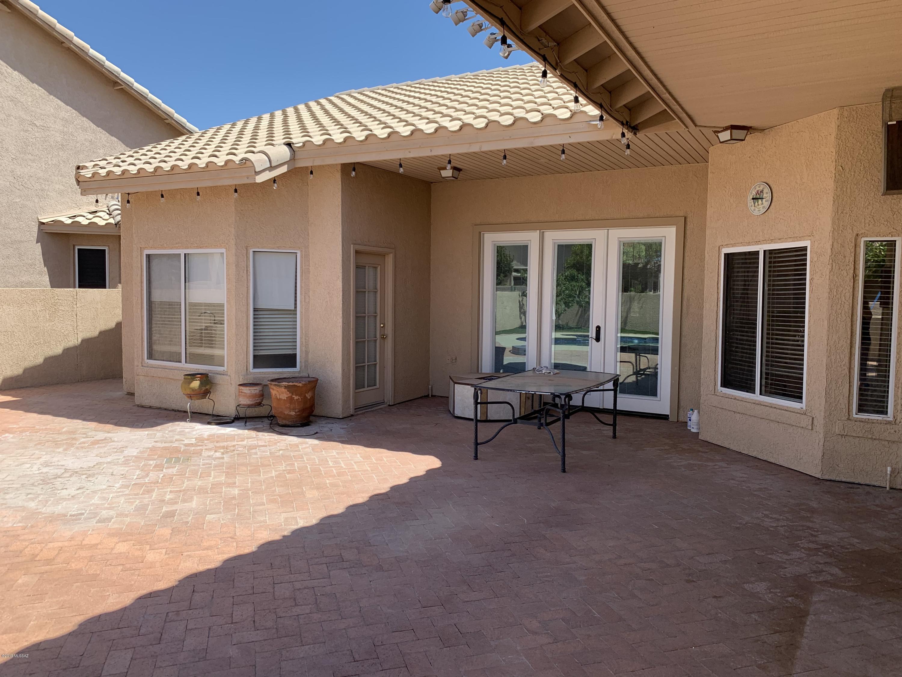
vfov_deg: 53.1
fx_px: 677
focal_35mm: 26
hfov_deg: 67.3
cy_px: 338
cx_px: 451
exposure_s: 1/1314
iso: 25
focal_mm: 4.25
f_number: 1.8
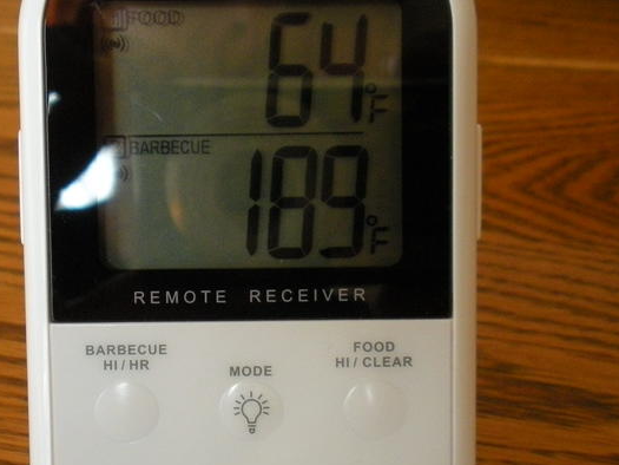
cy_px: 247
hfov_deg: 32.0
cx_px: 236
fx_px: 1073
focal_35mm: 60
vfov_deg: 24.4
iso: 400
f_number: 3.5
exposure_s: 1/57.4
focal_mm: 6.3
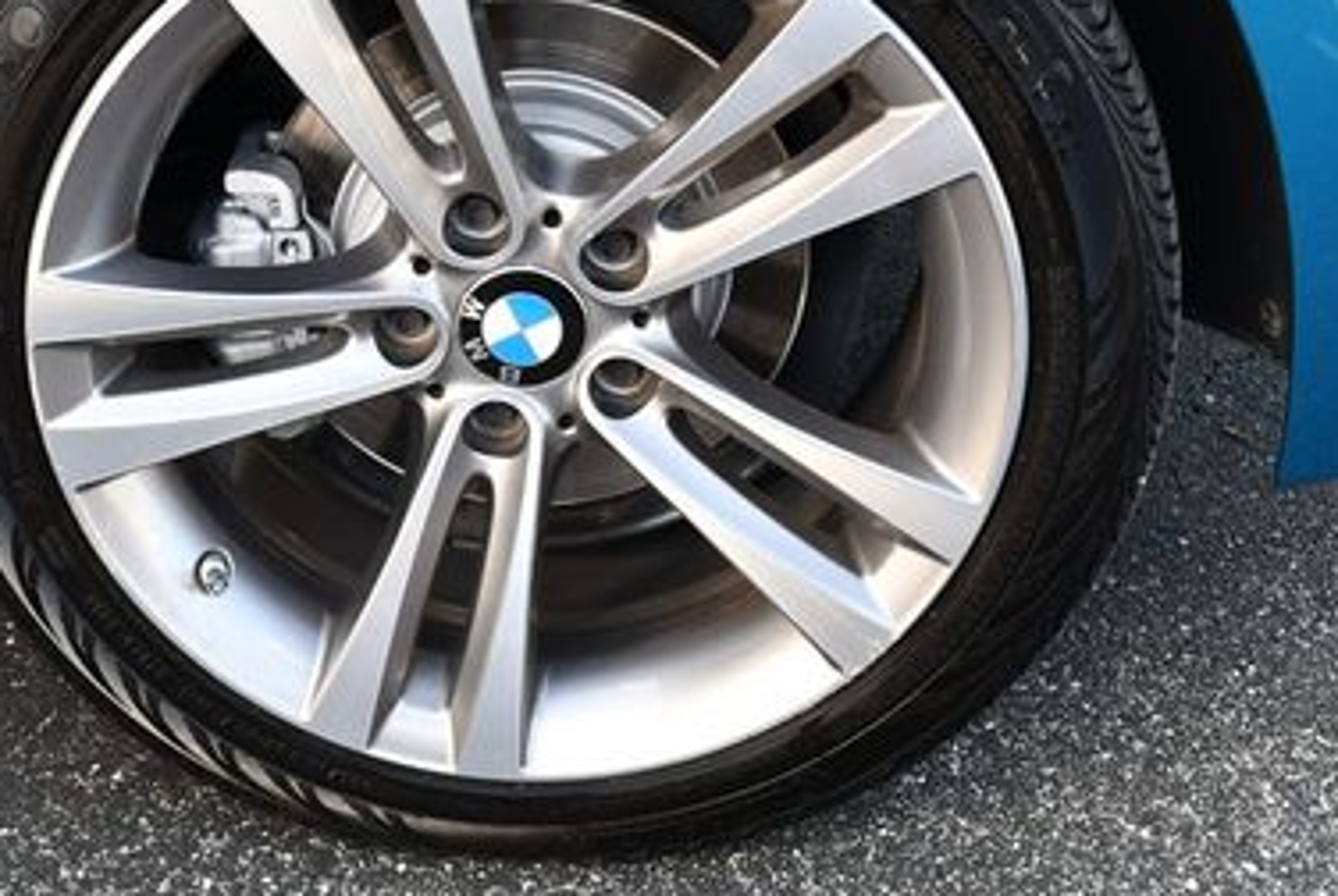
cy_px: 231
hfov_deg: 29.3
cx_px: 377
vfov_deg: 20.0
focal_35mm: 68
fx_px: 2531
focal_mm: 20
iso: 400
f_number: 5.6
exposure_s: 1/250
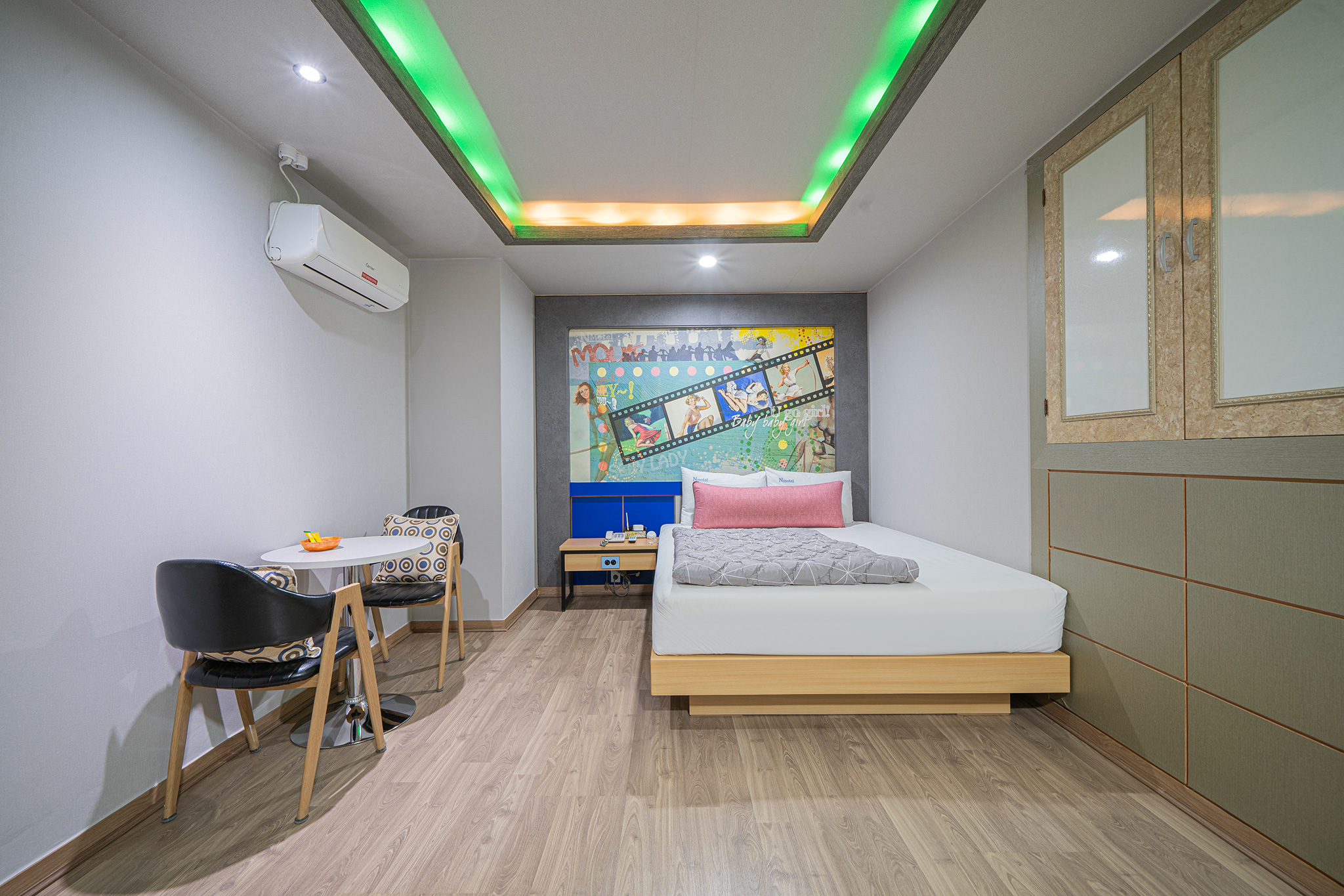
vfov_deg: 81.2
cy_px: 448
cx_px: 672
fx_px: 523
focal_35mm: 14
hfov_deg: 104.3
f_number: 10
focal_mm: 14
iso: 100
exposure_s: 2.5
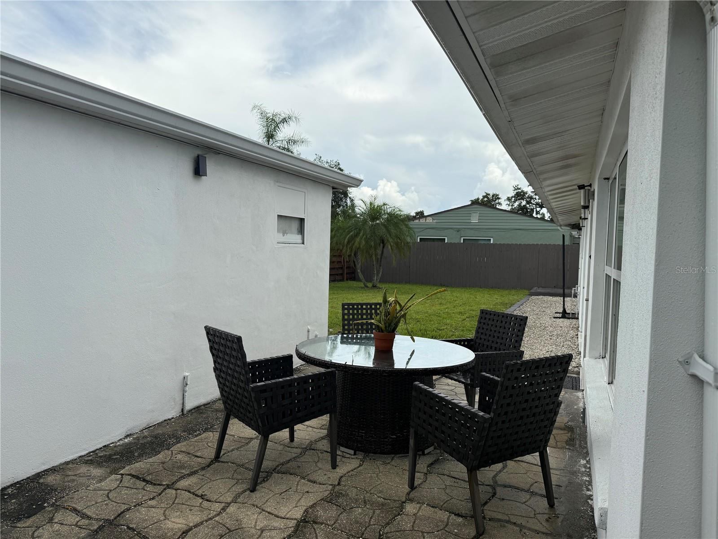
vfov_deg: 56.8
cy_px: 270
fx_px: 498
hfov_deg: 71.6
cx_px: 359
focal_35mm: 24
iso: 80
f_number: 1.78
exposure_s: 1/3953
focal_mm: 6.76
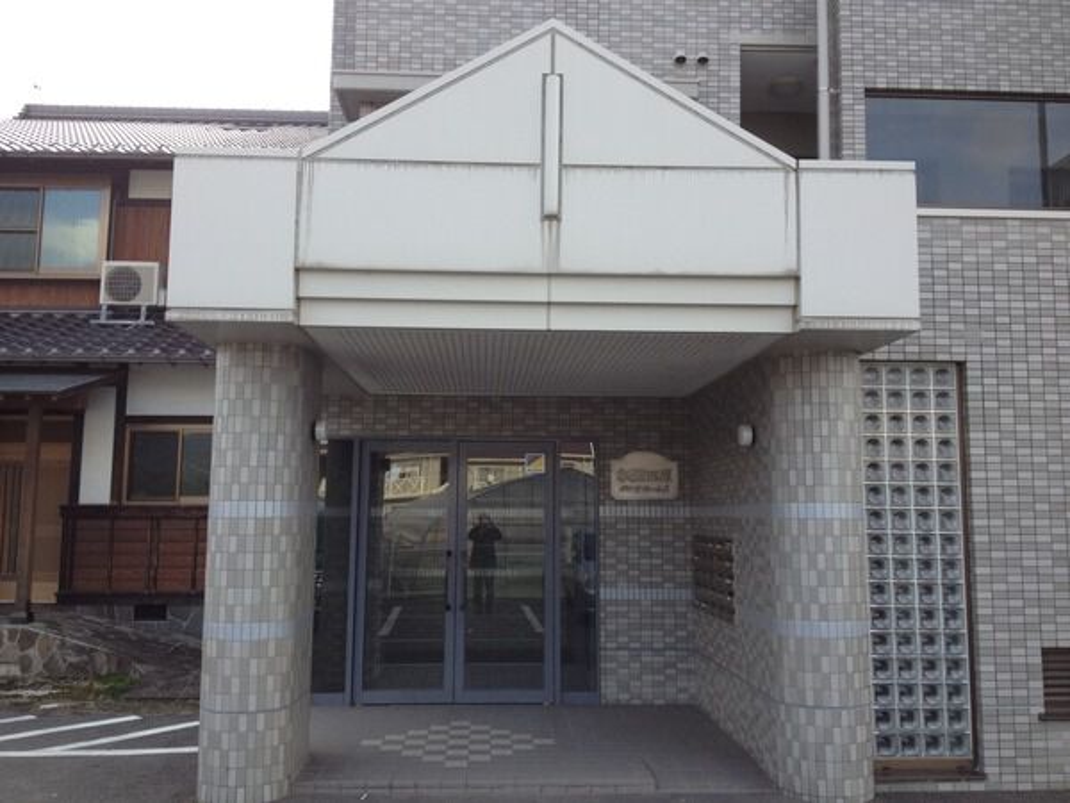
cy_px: 402
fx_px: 1082
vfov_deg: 40.7
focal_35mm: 35
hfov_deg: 52.6
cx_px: 535
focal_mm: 4.28
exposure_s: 1/317
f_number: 2.4
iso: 50
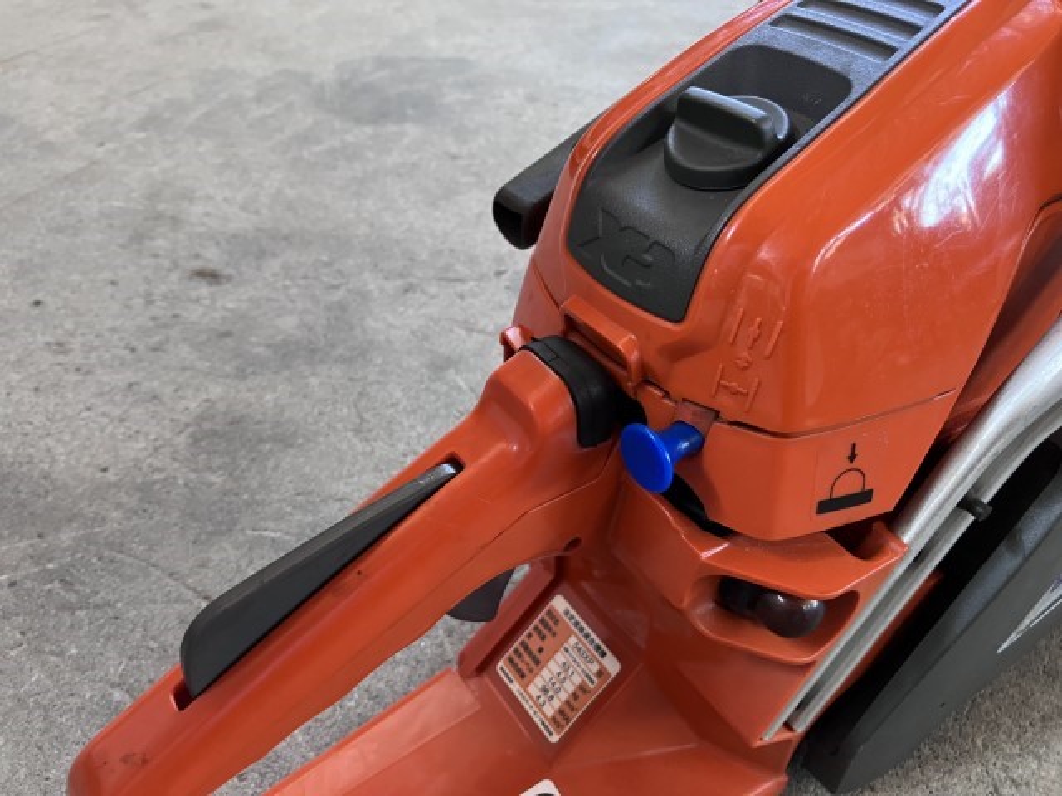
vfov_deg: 49.7
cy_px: 398
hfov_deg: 63.4
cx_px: 531
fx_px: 859
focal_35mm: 28
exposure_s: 1/60
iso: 250
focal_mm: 3.99
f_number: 1.8
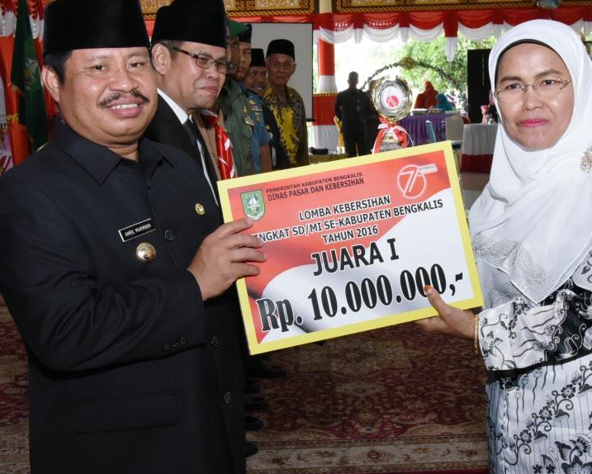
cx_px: 322
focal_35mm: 59
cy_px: 230
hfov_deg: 31.9
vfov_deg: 25.8
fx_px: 1034
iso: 5000
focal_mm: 44
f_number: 16
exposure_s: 1/160
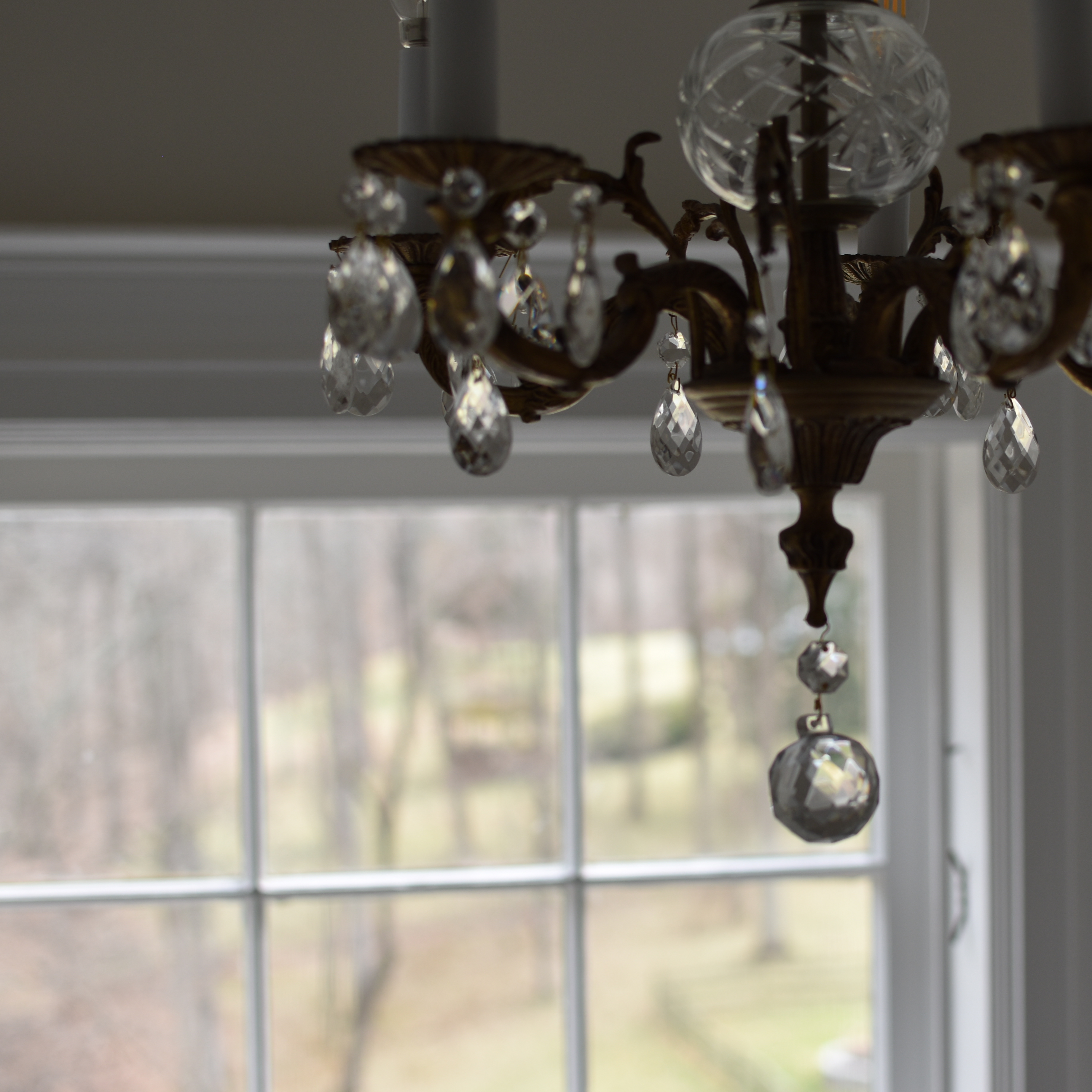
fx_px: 2594
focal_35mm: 73
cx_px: 772
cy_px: 519
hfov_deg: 23.6
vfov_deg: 23.8
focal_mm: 35
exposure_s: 1/125
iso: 100
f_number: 2.5
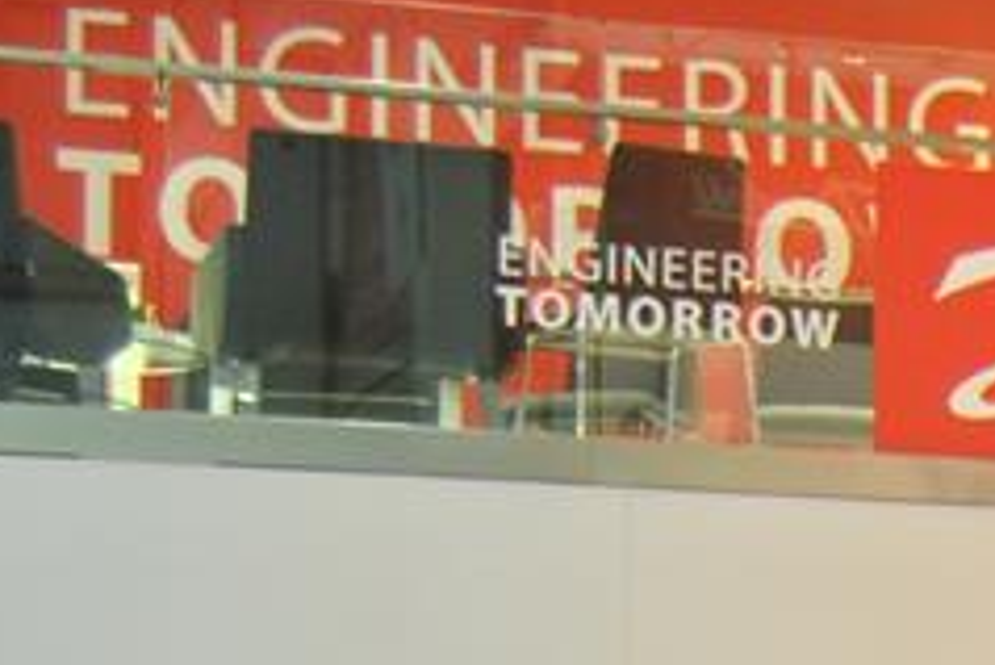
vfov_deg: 7.1
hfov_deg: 10.1
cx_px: 1967
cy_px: 1146
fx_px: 5199
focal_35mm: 188
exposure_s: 1/30
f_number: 4
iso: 320
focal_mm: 26
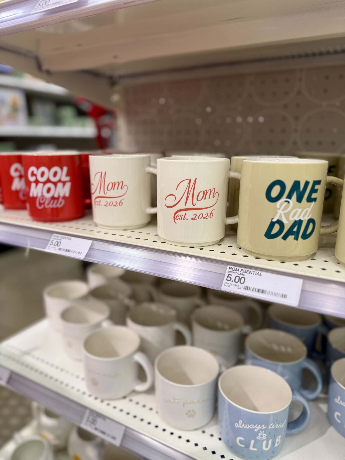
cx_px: 172
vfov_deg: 71.6
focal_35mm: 24
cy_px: 230
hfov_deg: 56.8
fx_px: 319
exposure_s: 1/120
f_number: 1.78
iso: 100
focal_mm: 6.76
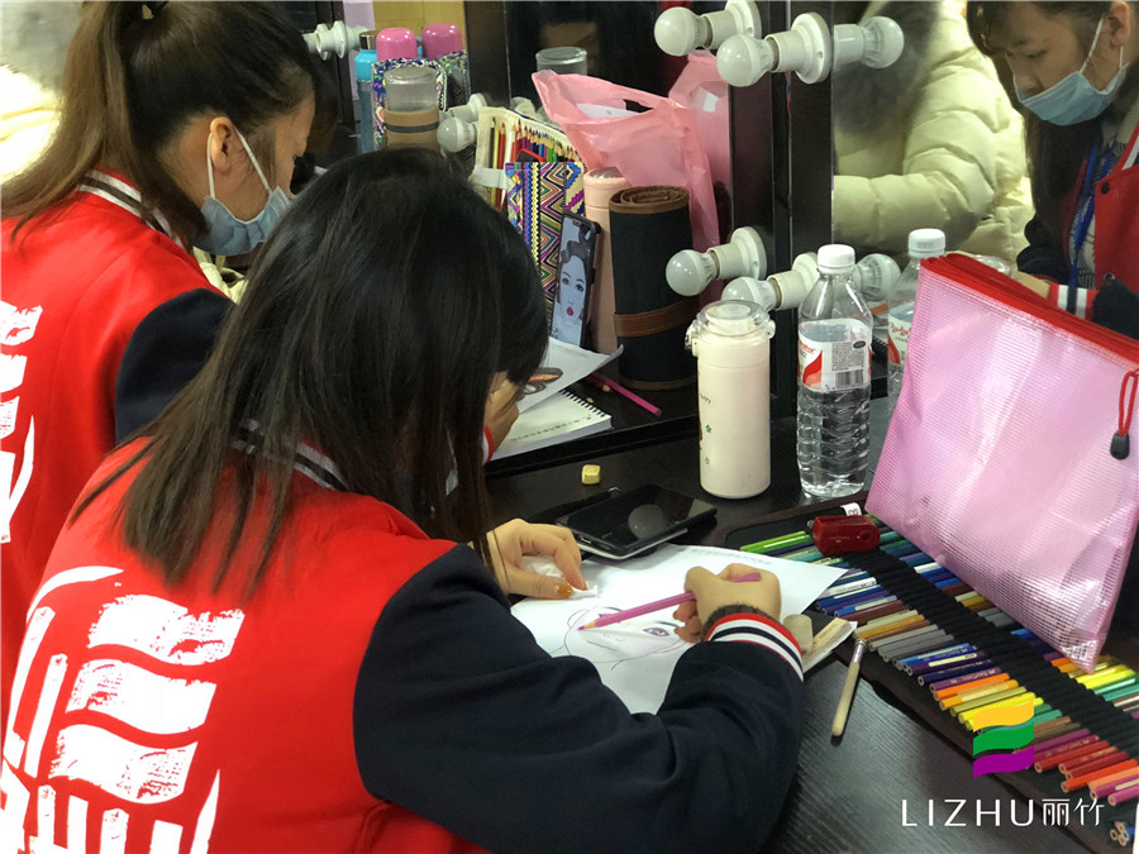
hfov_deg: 33.8
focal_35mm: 57
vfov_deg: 25.7
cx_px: 570
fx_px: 1876
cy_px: 427
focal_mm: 6.6
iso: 640
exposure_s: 1/33
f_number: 2.8
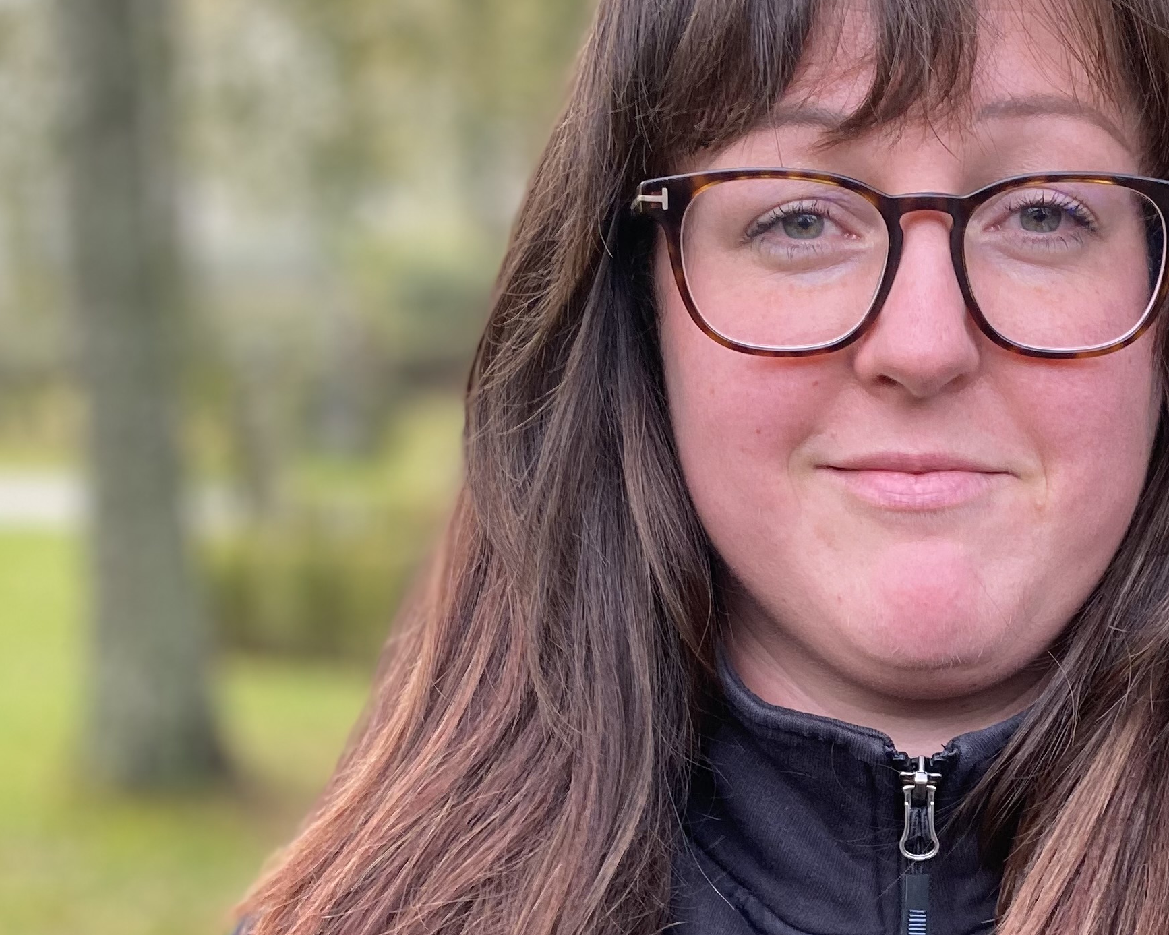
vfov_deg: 25.3
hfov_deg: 31.2
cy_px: 771
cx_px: 932
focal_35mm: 59
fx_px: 2041
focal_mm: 4.25
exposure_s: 1/121
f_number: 1.8
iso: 100
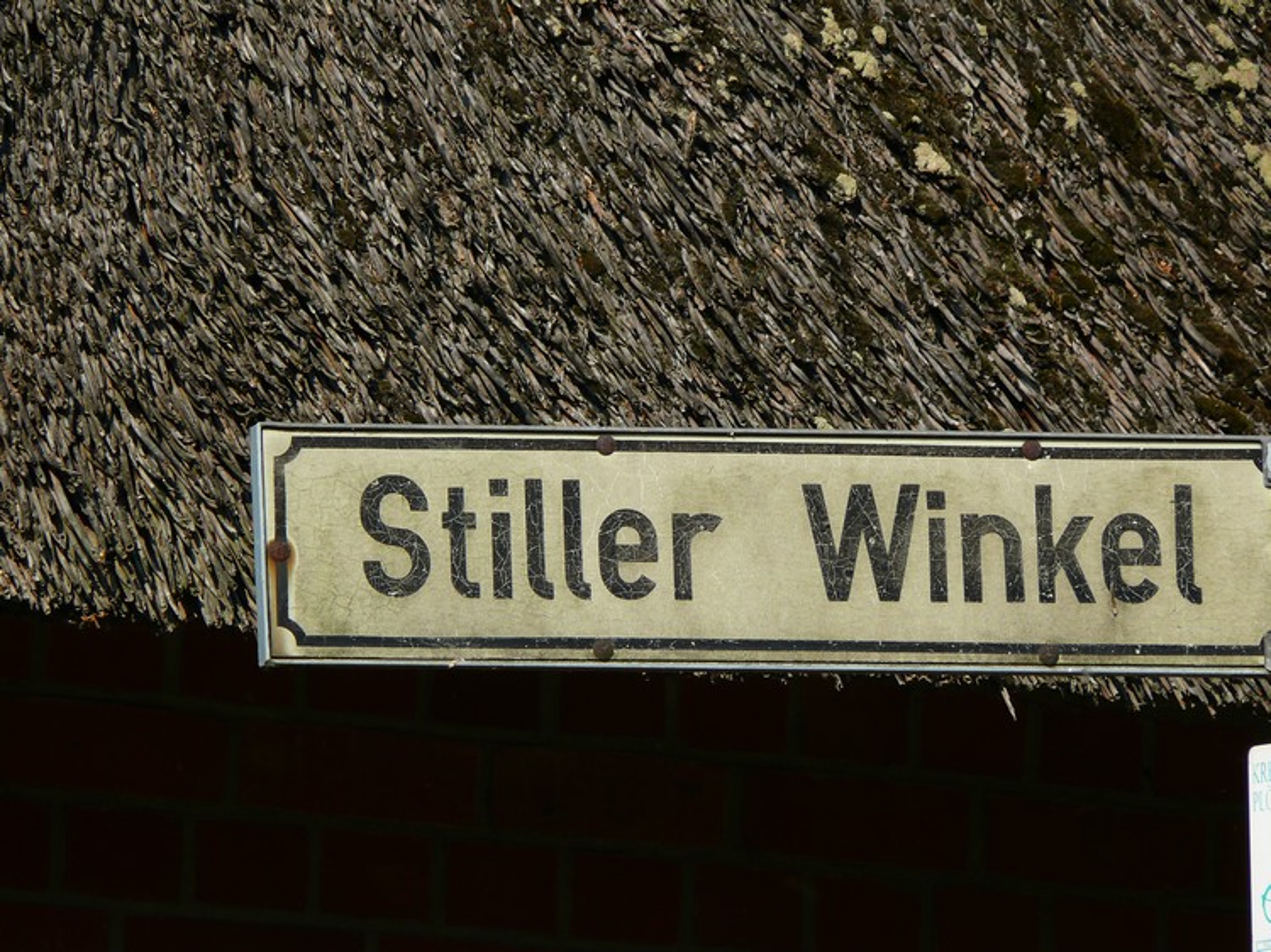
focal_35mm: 420
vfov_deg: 3.5
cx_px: 636
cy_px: 476
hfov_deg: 4.7
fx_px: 15416
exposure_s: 1/200
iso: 100
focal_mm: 88.8
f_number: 5.6
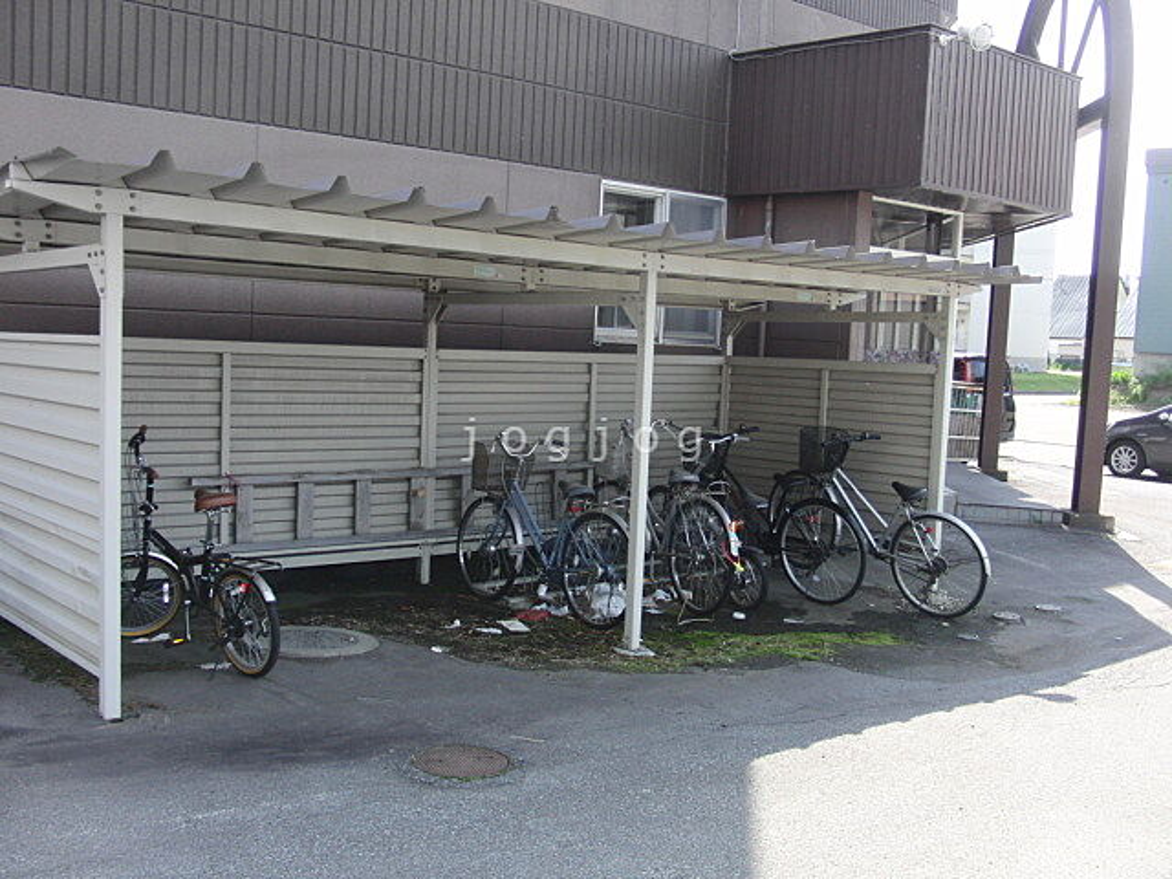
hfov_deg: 50.1
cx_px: 586
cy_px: 440
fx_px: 1253
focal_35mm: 37
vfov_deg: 38.7
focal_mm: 6.42
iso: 100
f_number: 3.6
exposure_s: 1/250
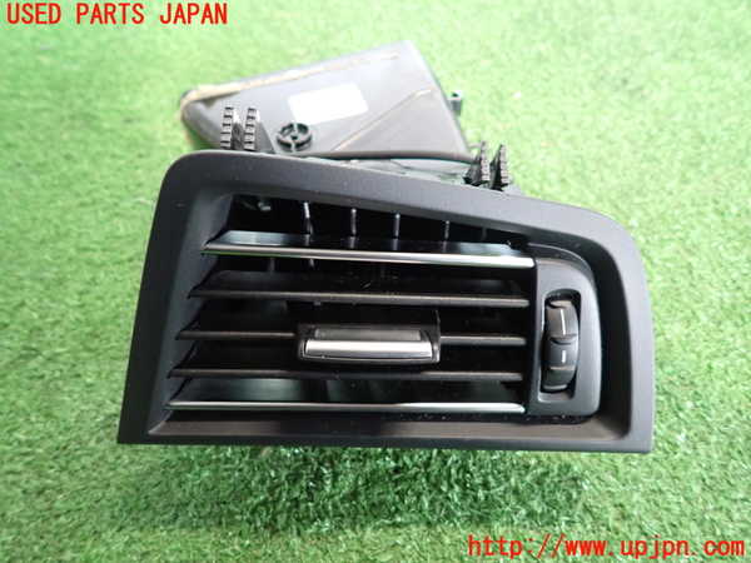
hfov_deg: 69.4
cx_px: 376
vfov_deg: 54.9
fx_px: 542
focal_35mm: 25
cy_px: 282
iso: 800
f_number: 2
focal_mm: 4.5
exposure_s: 1/25
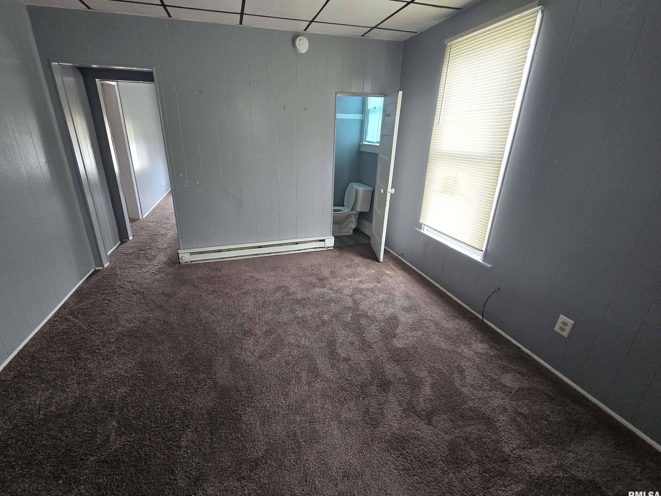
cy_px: 236
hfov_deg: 101.9
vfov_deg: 85.6
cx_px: 308
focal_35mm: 14
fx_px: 267
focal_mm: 2.2
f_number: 2.2
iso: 250
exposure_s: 1/60
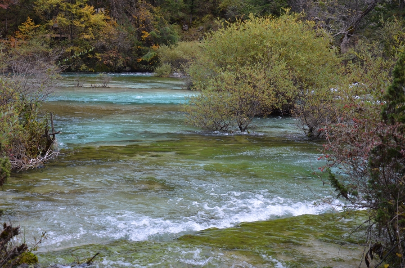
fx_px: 758
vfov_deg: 20.1
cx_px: 202
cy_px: 134
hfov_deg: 29.9
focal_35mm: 68
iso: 500
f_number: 4.8
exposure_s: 1/60
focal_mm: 45
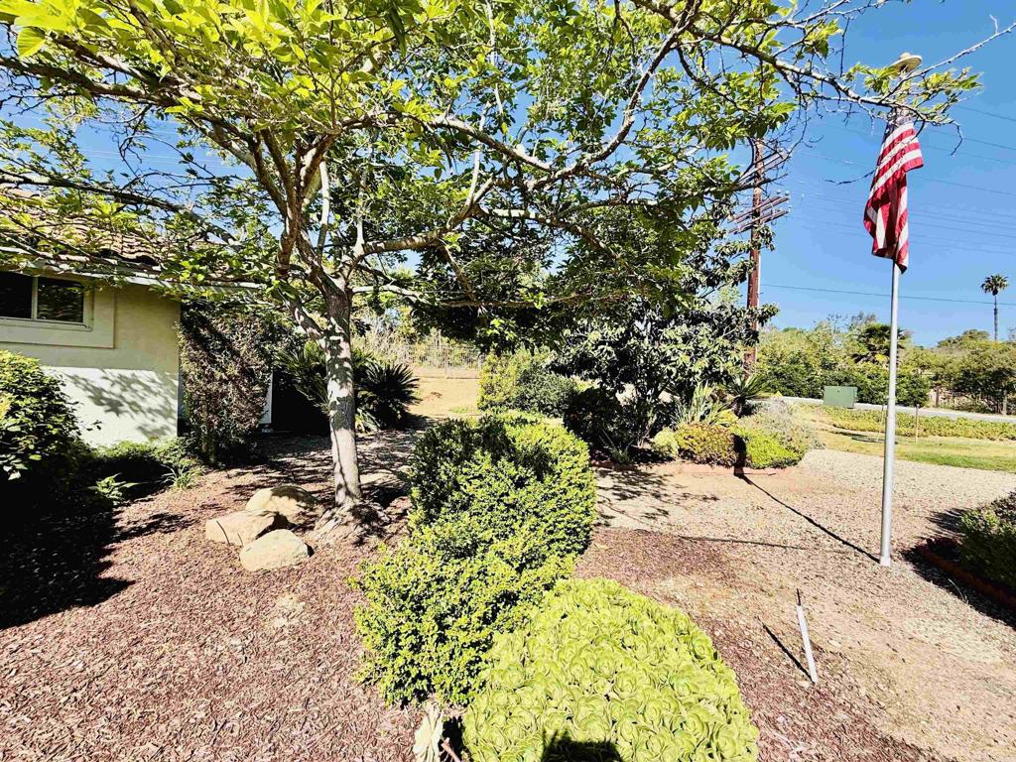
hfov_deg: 102.1
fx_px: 411
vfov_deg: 85.7
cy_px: 381
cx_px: 508
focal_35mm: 14
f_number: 2.2
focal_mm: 2.22
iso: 32
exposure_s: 1/770
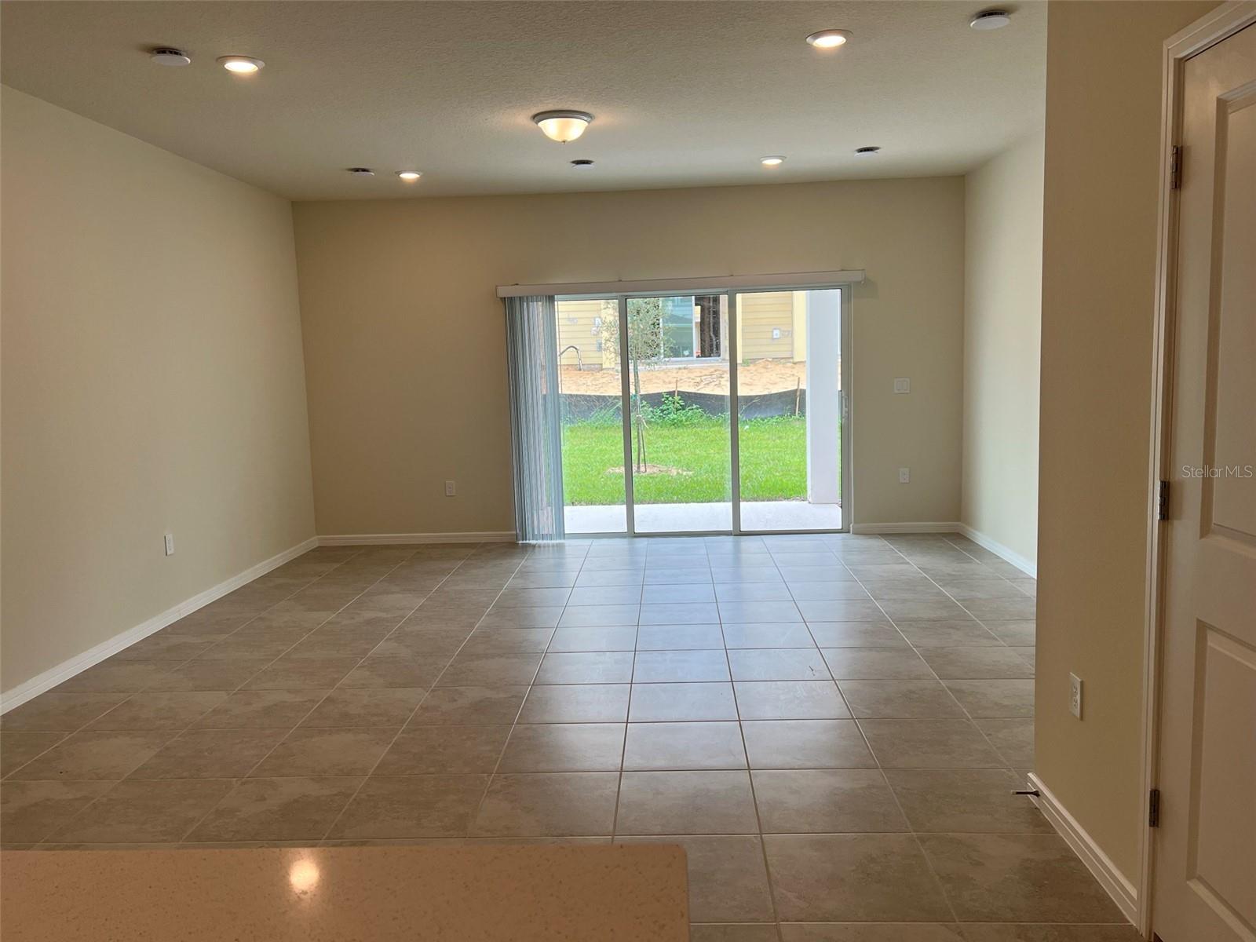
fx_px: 943
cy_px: 471
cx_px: 628
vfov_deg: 53.1
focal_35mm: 26
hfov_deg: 67.3
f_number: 1.5
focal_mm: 5.7
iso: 50
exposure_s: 1/352
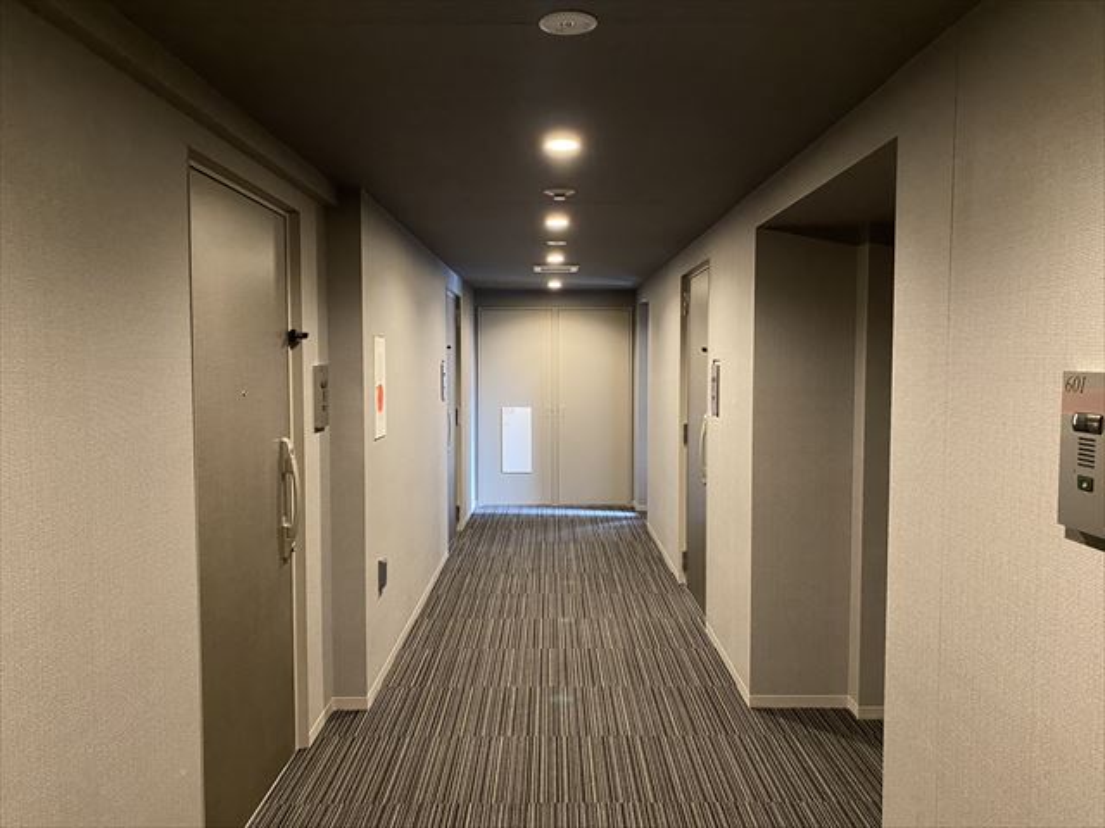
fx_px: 830
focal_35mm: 26
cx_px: 552
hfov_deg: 67.3
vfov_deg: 53.1
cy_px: 414
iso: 500
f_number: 1.8
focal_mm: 4.25
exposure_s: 1/25
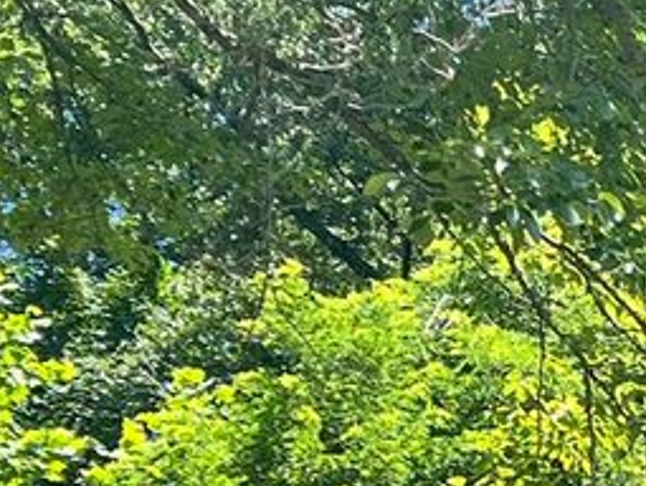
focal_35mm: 154
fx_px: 2878
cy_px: 900
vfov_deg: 9.2
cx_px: 1131
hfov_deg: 11.9
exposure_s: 1/1056
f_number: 1.6
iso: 50
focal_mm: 5.1
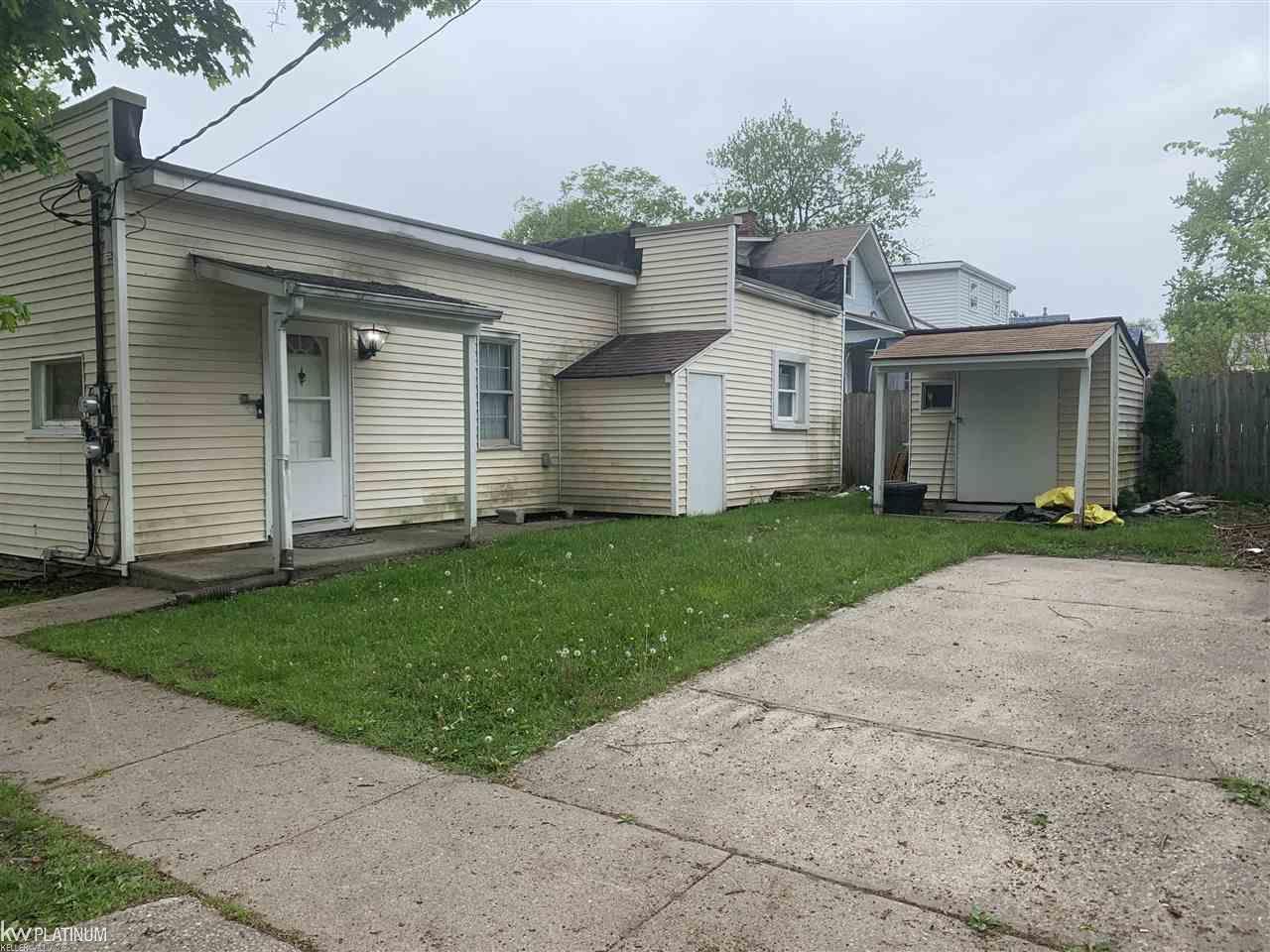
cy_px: 476
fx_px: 954
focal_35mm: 26
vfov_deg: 53.1
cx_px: 635
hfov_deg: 67.3
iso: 25
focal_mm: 4.25
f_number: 1.8
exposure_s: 1/546
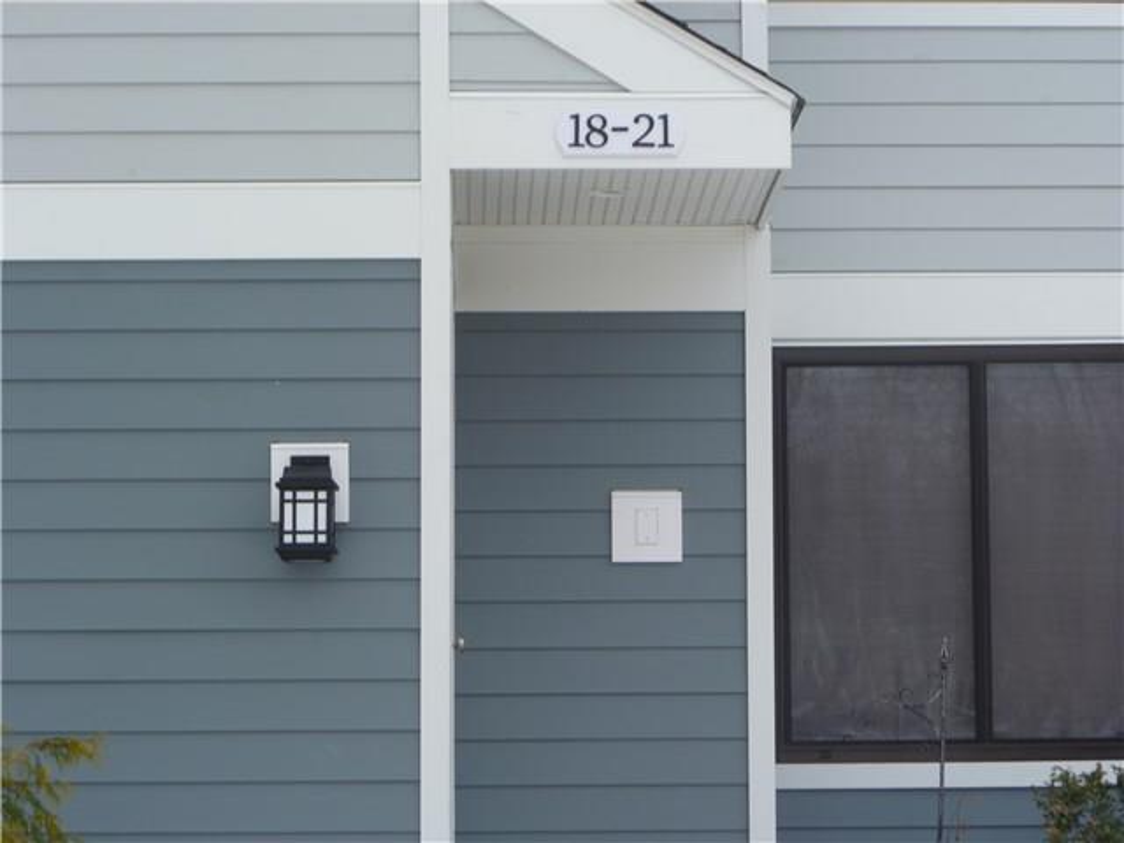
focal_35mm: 116
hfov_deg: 17.0
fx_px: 3767
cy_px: 422
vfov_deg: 12.8
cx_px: 562
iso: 80
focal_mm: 20.7
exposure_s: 1/200
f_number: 4.9
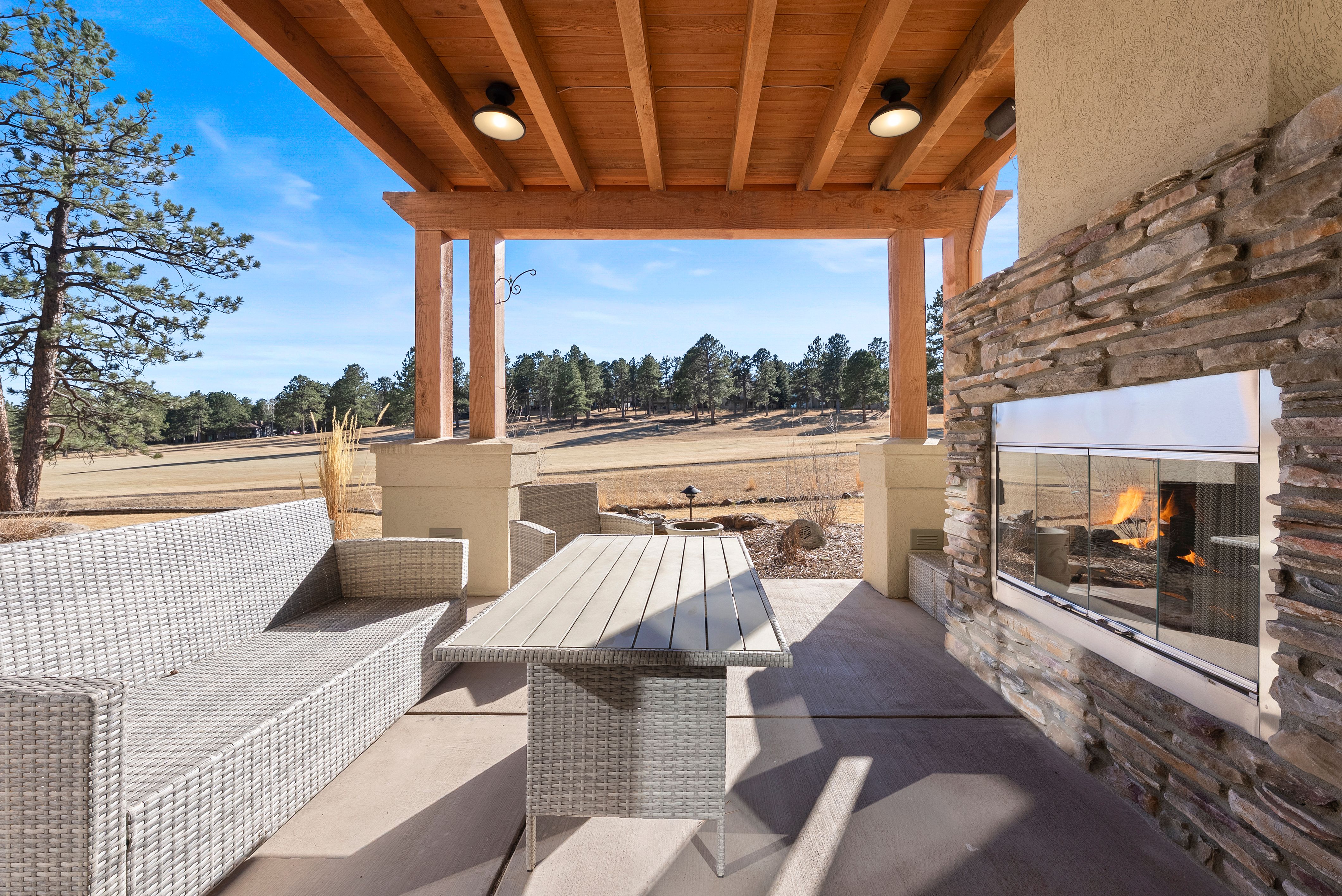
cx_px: 671
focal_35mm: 14
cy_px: 448
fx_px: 522
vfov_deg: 81.3
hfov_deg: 104.2
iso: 160
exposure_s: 1/40
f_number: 11
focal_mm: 14
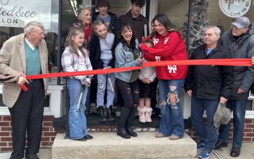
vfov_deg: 32.8
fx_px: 270
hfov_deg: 50.3
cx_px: 133
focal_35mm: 39
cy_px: 74
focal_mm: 5.7
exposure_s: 1/120
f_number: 1.5
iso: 32
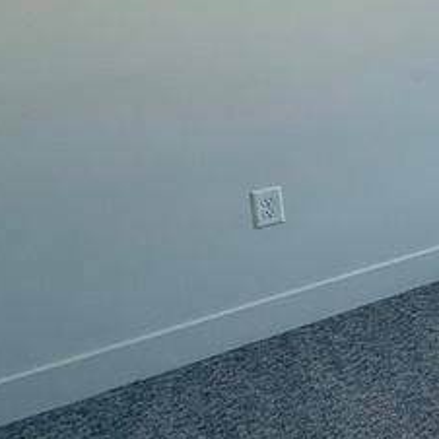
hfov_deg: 20.0
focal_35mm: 56
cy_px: 43
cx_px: 829
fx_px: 803
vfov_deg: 29.3
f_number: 2.2
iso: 80
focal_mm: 2.22
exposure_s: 1/120
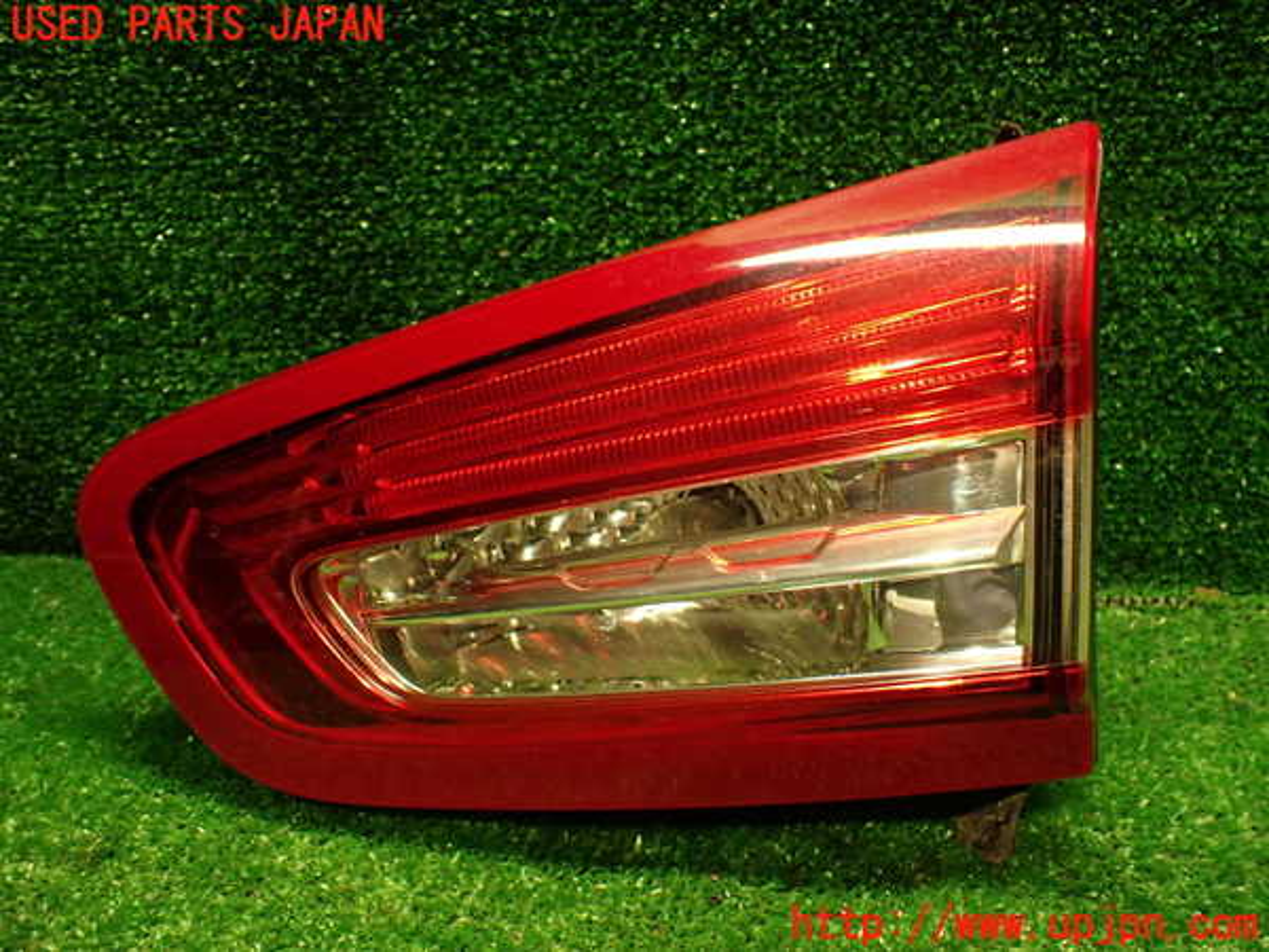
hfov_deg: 56.8
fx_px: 1173
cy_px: 476
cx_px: 634
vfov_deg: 44.2
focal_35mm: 32
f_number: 2.4
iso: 500
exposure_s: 1/30
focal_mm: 5.79
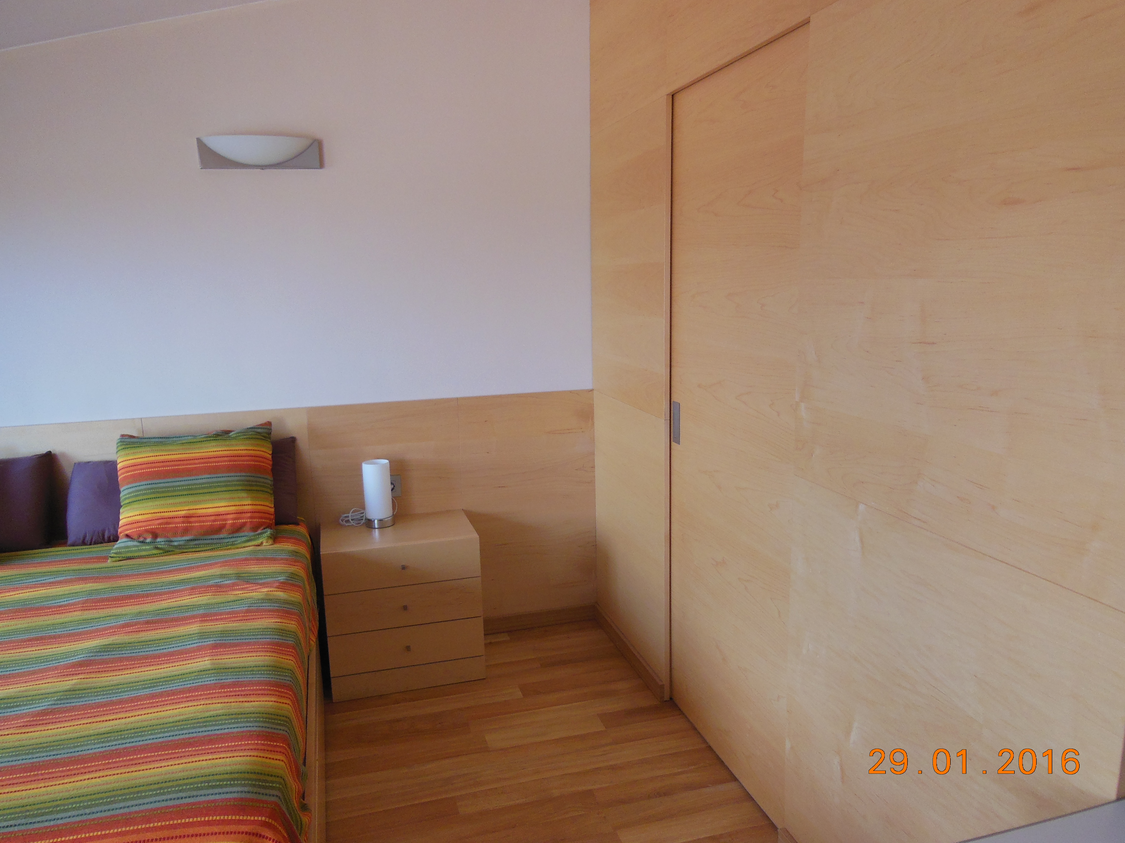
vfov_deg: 54.9
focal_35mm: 25
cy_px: 422
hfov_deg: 69.4
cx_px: 562
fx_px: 812
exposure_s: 1/30
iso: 250
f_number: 3.5
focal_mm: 4.5
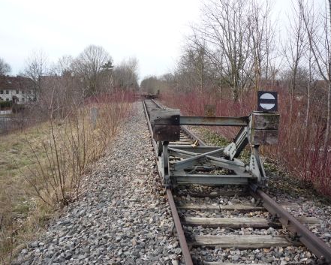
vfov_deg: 43.4
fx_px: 333
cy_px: 131
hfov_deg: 52.8
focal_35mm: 34
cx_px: 156
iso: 100
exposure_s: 1/320
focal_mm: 5.2
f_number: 4
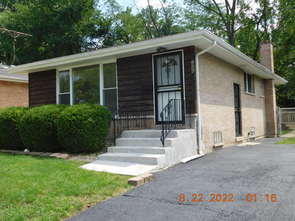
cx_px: 148
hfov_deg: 51.4
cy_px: 110
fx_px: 307
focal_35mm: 36
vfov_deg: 39.7
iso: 125
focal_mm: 6.3
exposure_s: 1/640
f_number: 3.5
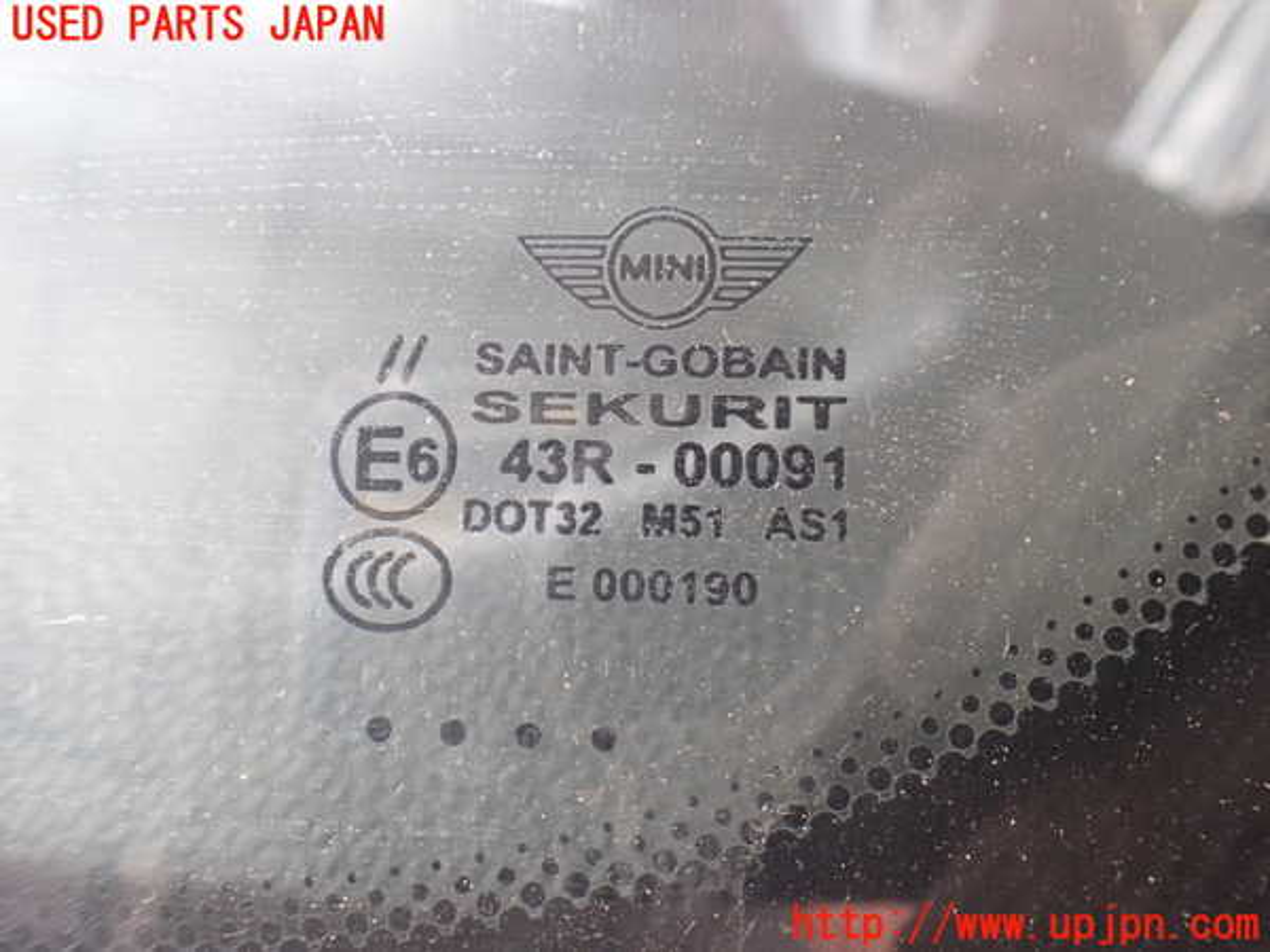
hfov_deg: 60.0
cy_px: 476
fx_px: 1101
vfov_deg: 46.8
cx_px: 635
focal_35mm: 30
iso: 320
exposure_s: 1/125
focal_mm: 5.4
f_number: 2.3
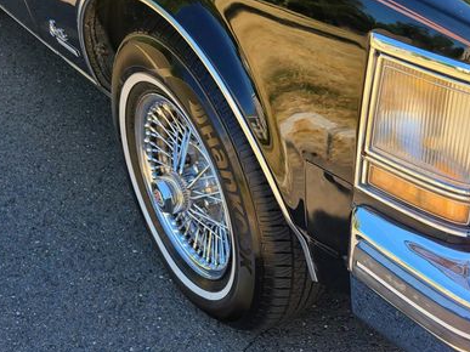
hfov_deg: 42.4
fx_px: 584
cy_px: 250
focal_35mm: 43
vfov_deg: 33.1
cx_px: 357
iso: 40
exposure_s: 1/464
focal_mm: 5.4
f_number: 1.8
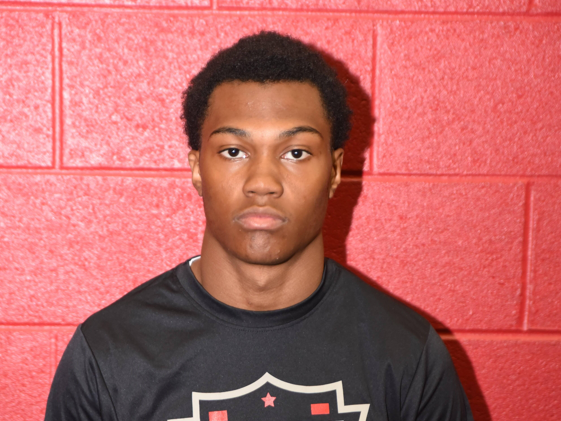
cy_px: 352
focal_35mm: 109
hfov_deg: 18.0
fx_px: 1766
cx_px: 281
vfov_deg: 13.5
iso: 2000
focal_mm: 75
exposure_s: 1/250
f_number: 2.8
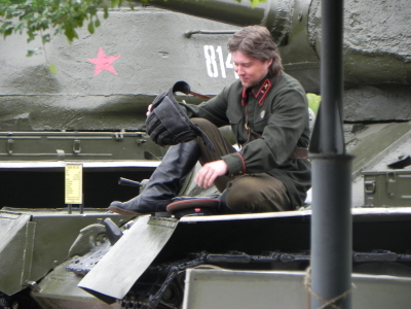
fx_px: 4001
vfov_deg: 4.4
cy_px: 154
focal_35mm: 337
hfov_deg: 5.9
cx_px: 206
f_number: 5
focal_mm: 59.9
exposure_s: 1/125
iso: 199
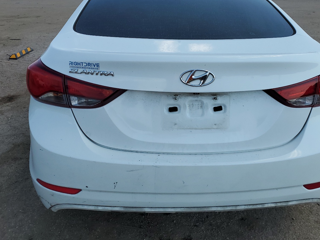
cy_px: 105
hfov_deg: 52.5
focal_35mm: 35
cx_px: 181
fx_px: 323
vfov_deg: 40.6
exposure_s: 1/2500
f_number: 1.5
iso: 50
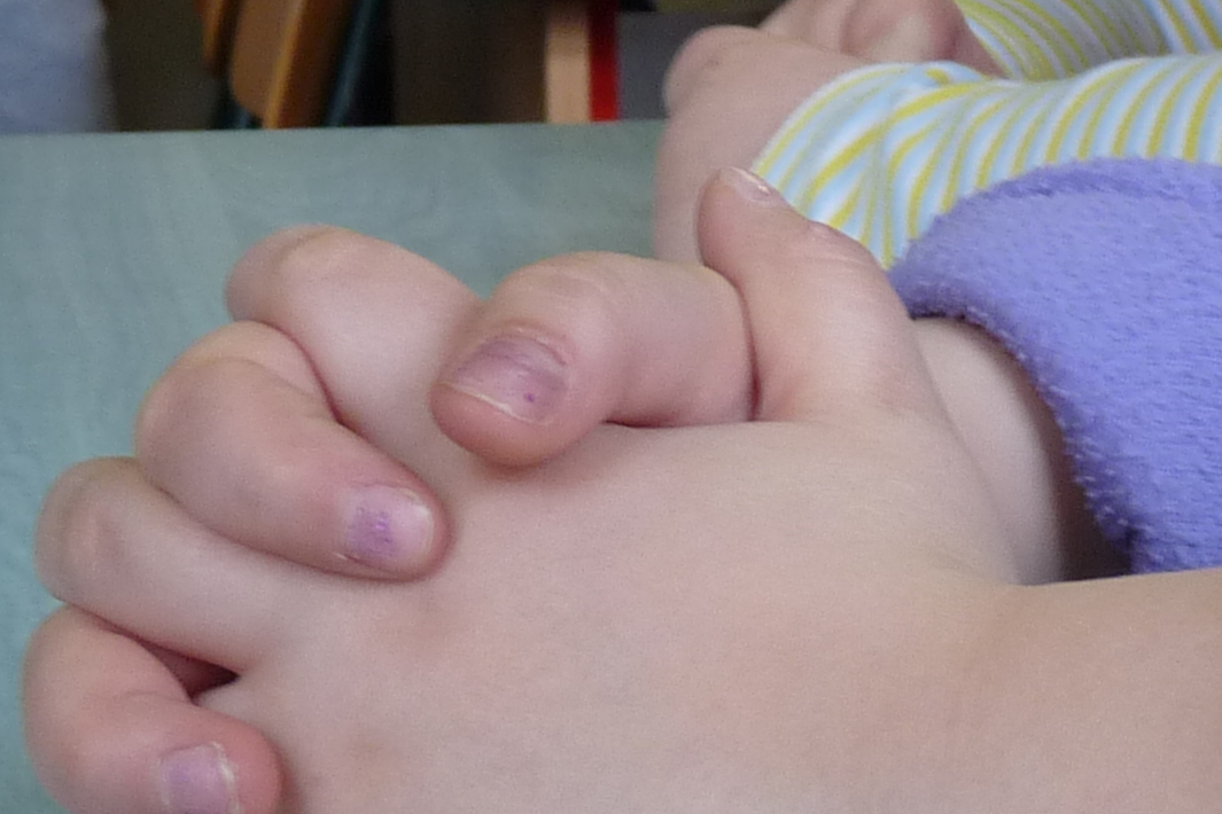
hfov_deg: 16.9
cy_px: 430
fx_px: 4073
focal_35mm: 120
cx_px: 1036
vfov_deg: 11.4
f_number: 3
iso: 160
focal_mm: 6
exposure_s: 1/30
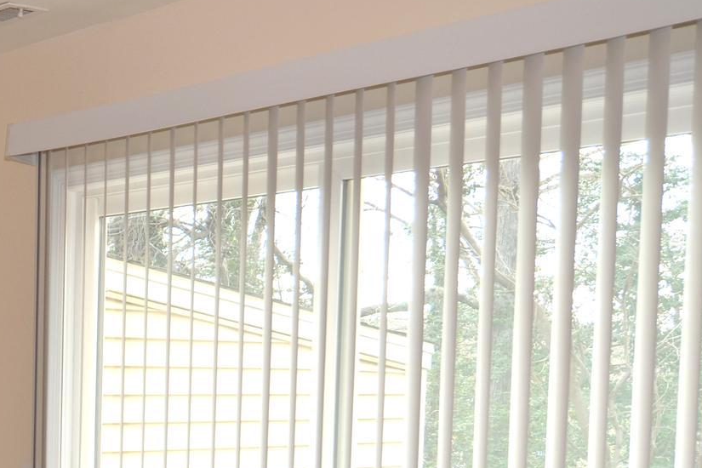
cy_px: 446
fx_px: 1233
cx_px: -147
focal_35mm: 63
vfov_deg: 20.9
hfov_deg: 27.8
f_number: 5
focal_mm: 17
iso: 200
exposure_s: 1/100
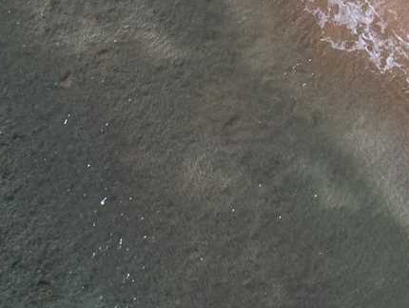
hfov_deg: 12.2
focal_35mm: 151
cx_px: 677
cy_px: -431
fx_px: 1785
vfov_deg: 8.9
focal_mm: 8.38
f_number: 2.8
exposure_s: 1/120
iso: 150
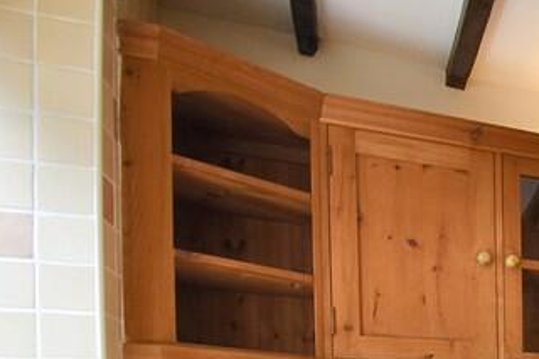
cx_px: 827
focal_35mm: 48
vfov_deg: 24.2
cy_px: 478
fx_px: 718
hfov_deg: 27.2
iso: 400
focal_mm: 10
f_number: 4.5
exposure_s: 1/15
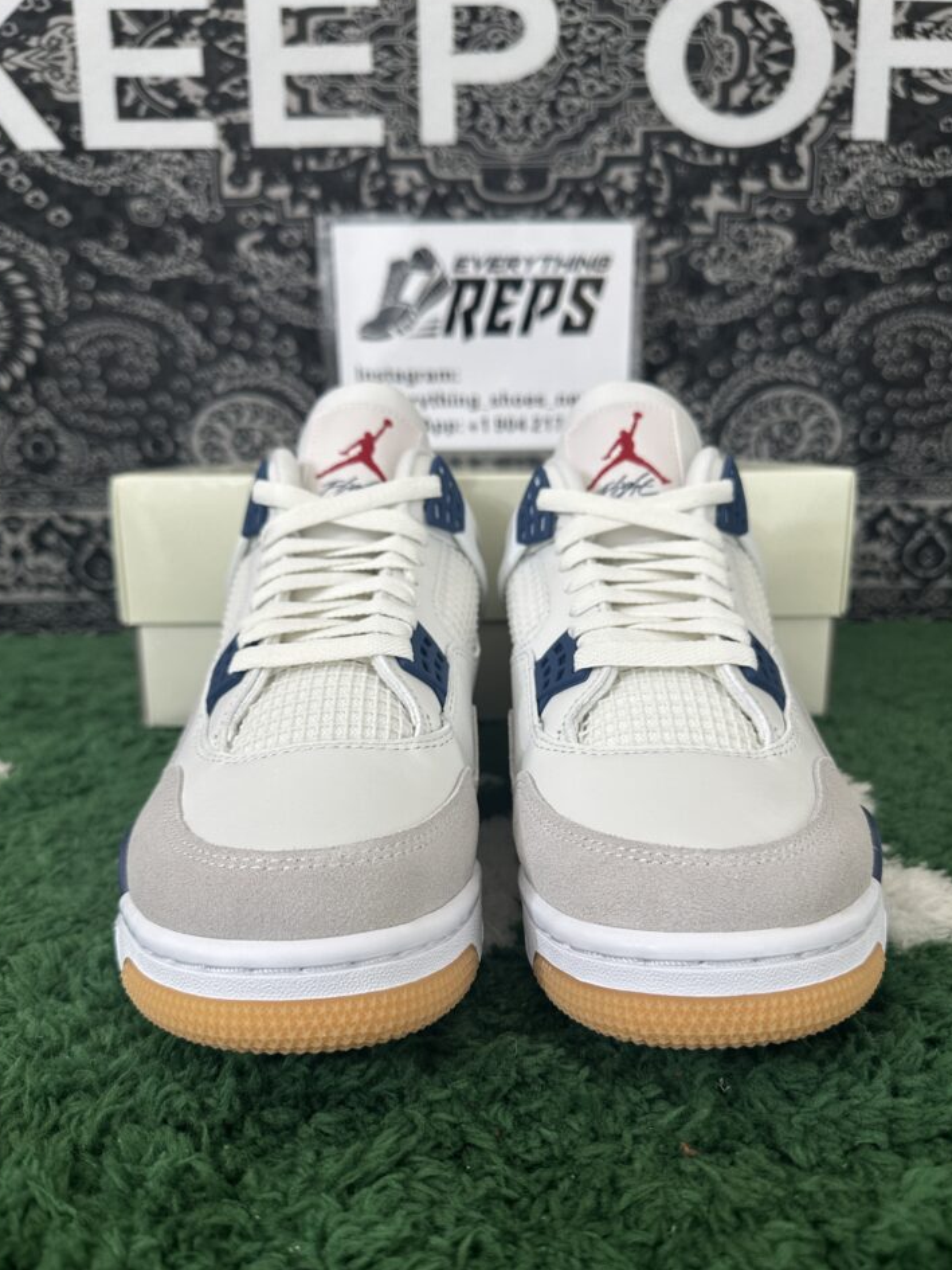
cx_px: 495
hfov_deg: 53.1
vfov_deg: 67.2
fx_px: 953
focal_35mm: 26
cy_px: 671
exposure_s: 1/50
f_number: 1.78
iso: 160
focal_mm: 6.86
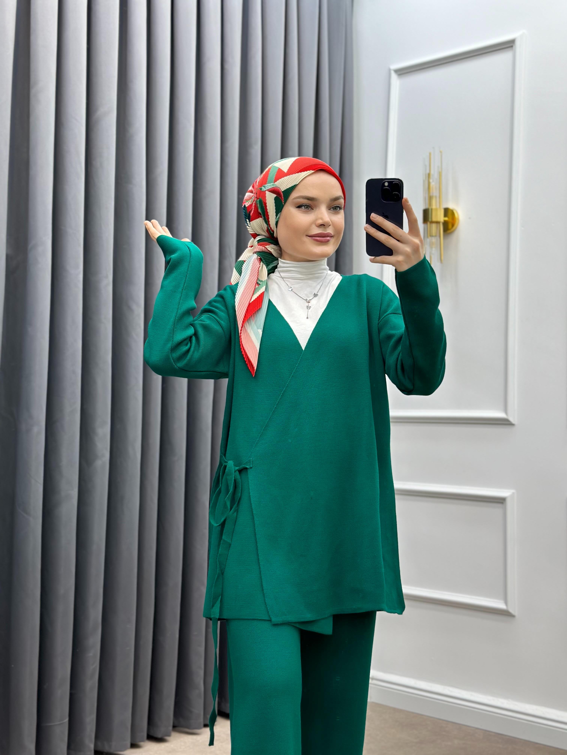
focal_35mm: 48
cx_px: 284
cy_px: 378
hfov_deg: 30.3
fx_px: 1048
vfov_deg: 39.7
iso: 64
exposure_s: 1/145
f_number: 1.78
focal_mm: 6.86
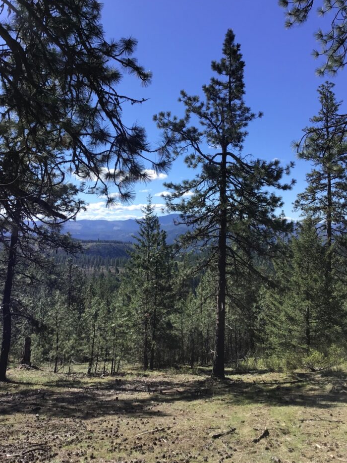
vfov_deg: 53.9
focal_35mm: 34
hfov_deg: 41.8
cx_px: 171
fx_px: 455
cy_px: 216
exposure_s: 1/981
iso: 25
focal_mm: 3.3
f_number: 2.4
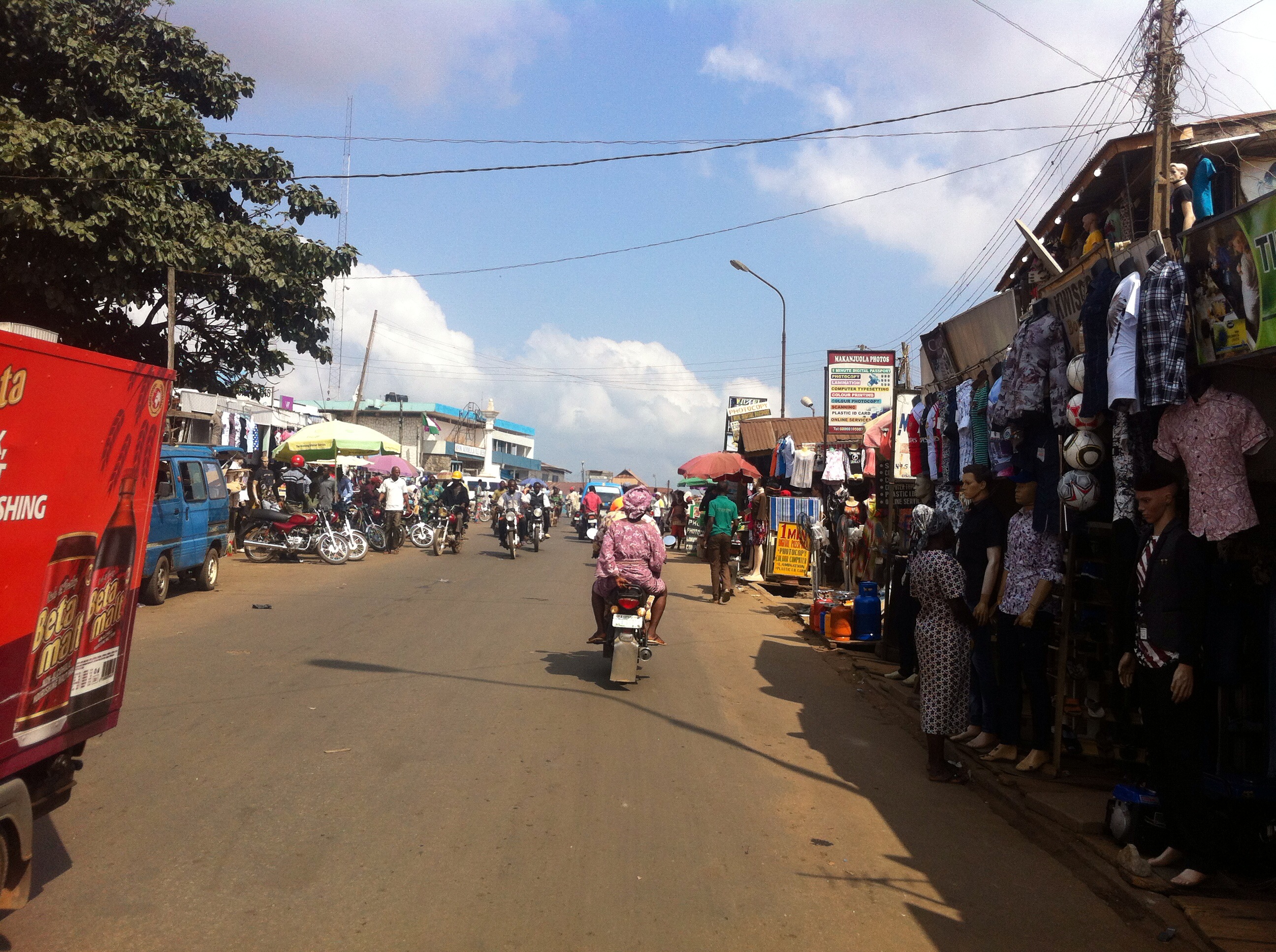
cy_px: 476
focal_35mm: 35
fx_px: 1288
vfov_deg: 40.6
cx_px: 638
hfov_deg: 52.7
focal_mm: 3.85
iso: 80
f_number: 2.8
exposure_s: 1/1371
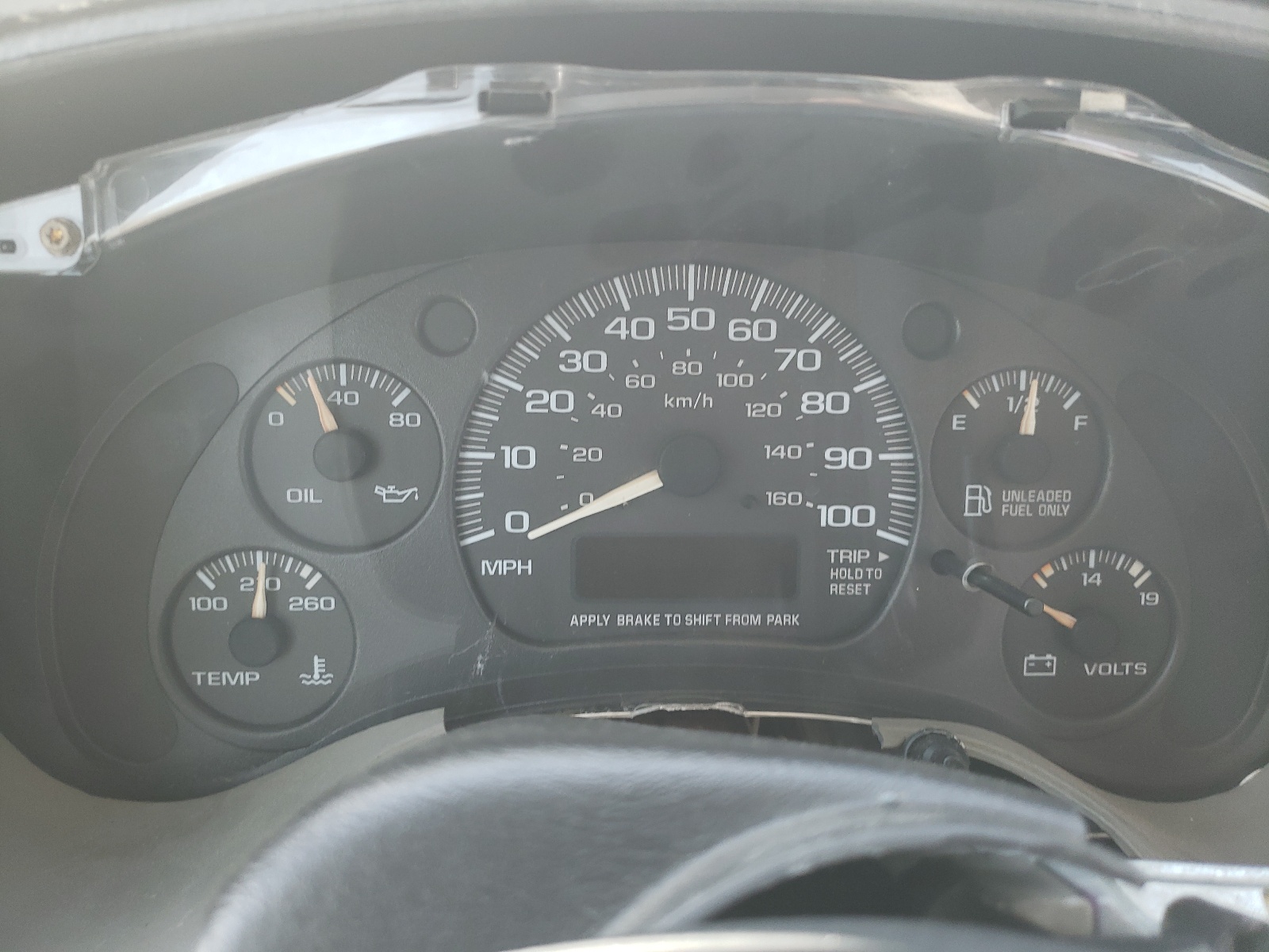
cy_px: 476
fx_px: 953
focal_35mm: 26
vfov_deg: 53.1
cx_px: 634
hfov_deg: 67.3
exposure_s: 1/100
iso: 66
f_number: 1.5
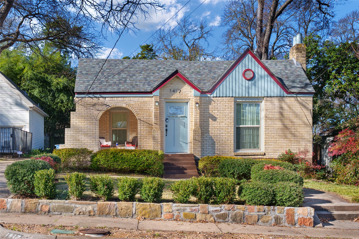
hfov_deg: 43.6
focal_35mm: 45
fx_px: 449
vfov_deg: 29.9
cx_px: 180
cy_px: 120
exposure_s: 1/320
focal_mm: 30
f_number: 8
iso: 320
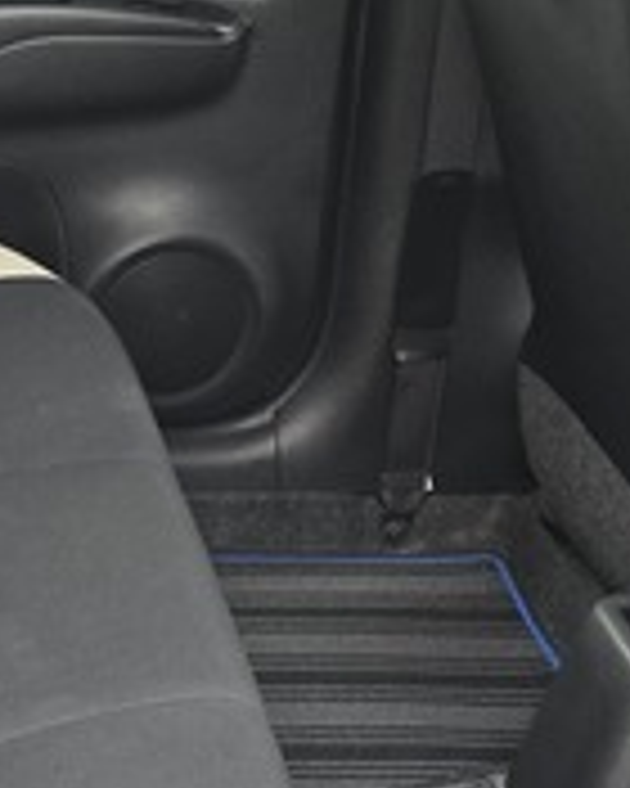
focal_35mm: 82
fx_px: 1911
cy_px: 680
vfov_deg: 22.8
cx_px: 50
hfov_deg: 18.4
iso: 125
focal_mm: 6.3
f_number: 1.7
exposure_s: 1/100
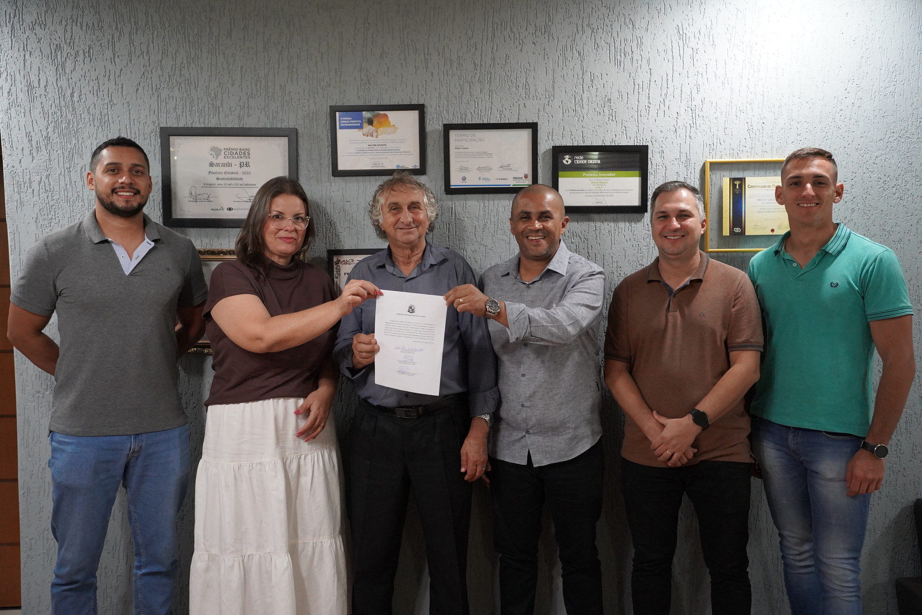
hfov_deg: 53.1
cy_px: 308
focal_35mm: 36
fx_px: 922
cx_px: 461
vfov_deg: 36.9
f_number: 4
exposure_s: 1/160
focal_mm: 36
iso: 8000
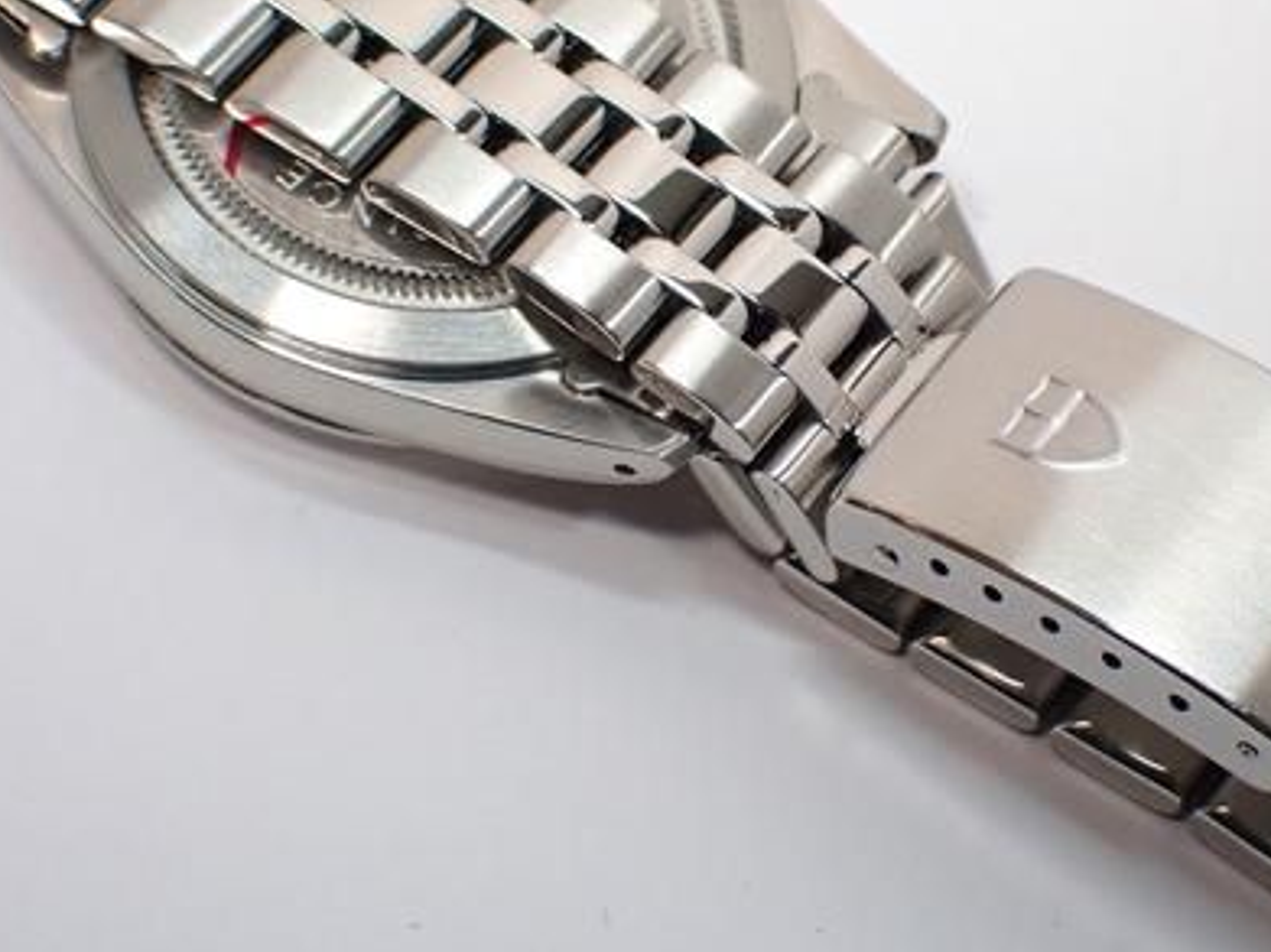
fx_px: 5286
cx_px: 842
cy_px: 387
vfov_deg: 10.3
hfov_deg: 13.7
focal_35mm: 144
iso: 250
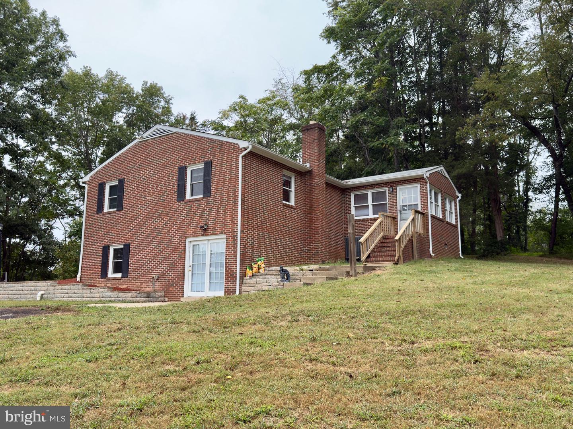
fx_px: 480
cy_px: 214
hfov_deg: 61.7
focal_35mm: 29
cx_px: 286
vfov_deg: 48.2
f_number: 1.78
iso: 80
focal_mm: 6.76
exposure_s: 1/1126
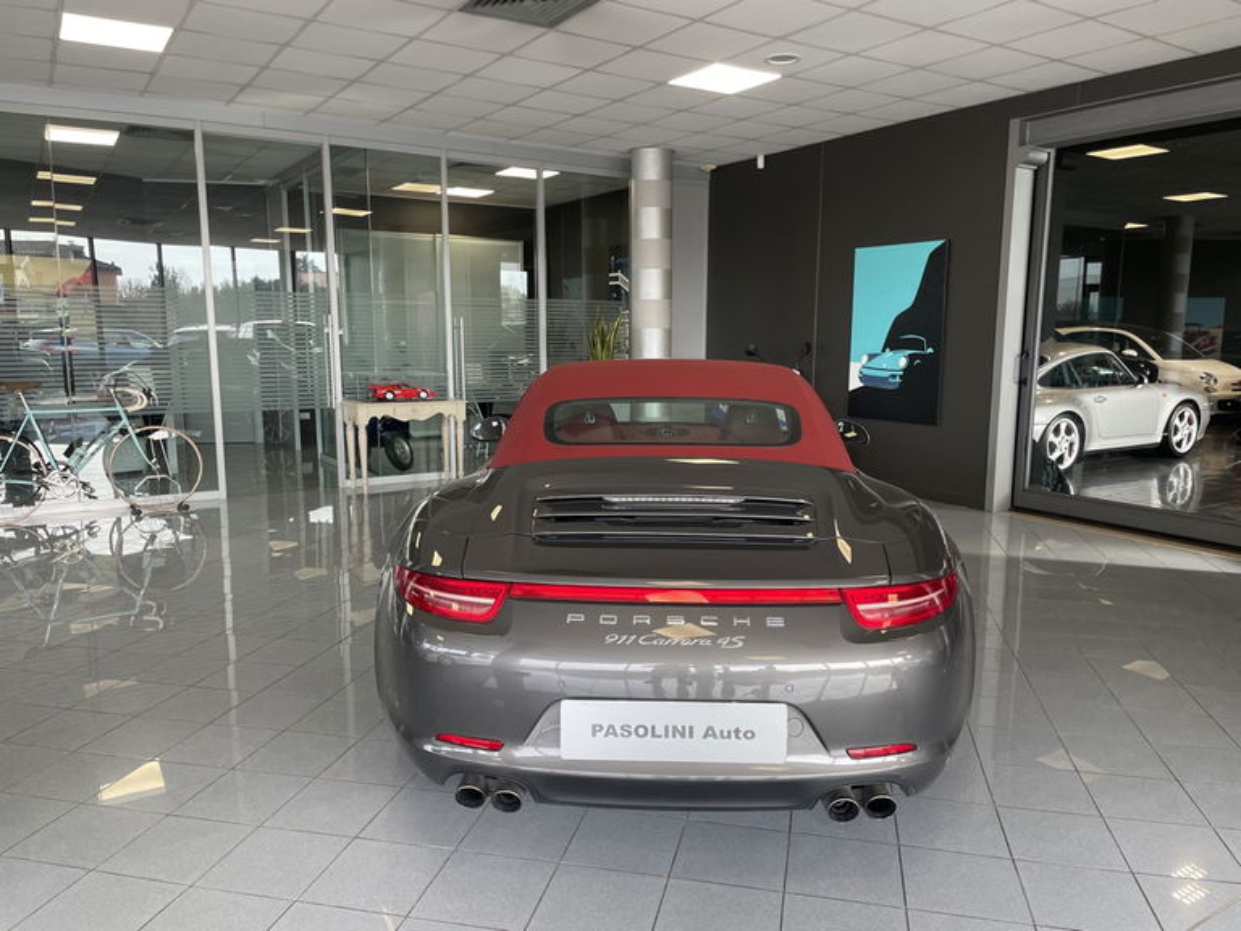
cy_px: 466
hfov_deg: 67.3
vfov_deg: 53.1
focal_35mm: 26
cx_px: 620
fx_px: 932
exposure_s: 1/100
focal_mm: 4.2
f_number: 1.6
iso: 64
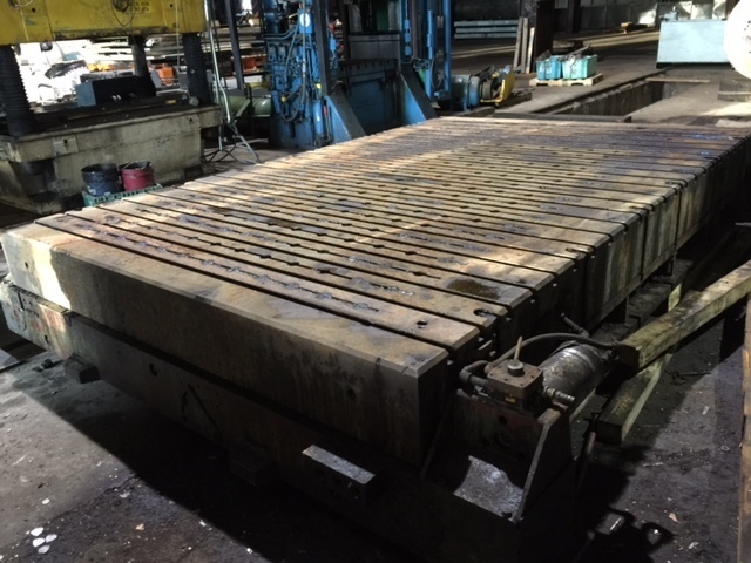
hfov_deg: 61.7
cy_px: 282
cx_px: 376
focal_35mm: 29
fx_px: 629
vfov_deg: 48.2
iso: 80
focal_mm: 4.15
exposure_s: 1/4
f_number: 2.2
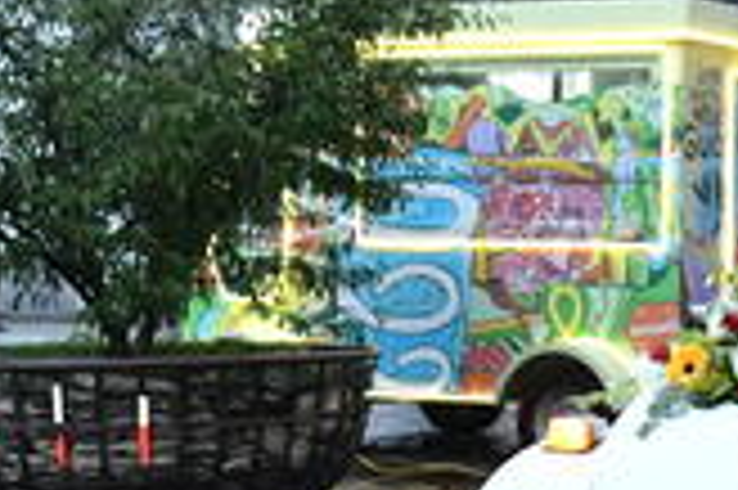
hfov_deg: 16.8
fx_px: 2437
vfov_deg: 11.5
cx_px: 783
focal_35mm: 119
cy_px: 258
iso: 4000
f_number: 4.5
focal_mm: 26
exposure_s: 1/200
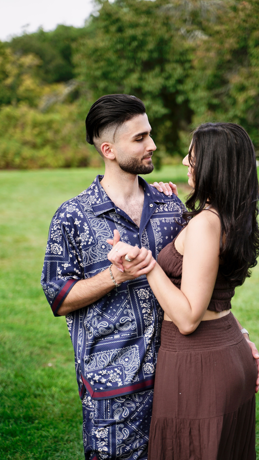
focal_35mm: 79
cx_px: 152
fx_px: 965
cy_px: 231
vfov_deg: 26.8
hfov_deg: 15.3
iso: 200
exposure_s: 1/800
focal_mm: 75
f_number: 2.8
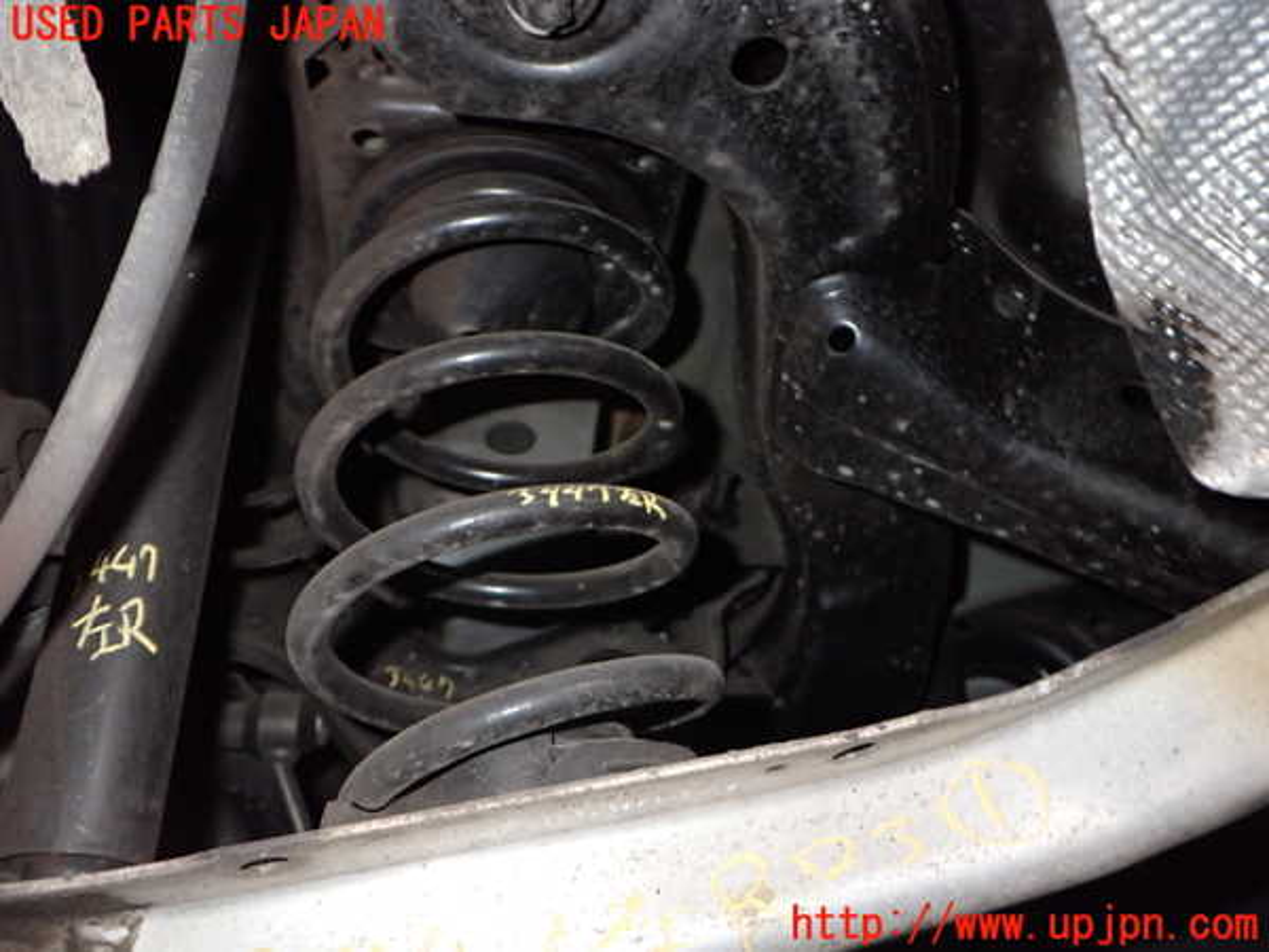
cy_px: 476
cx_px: 634
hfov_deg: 60.0
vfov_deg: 46.8
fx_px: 1100
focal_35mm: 30
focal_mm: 5.4
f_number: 6.3
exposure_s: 1/30
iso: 640
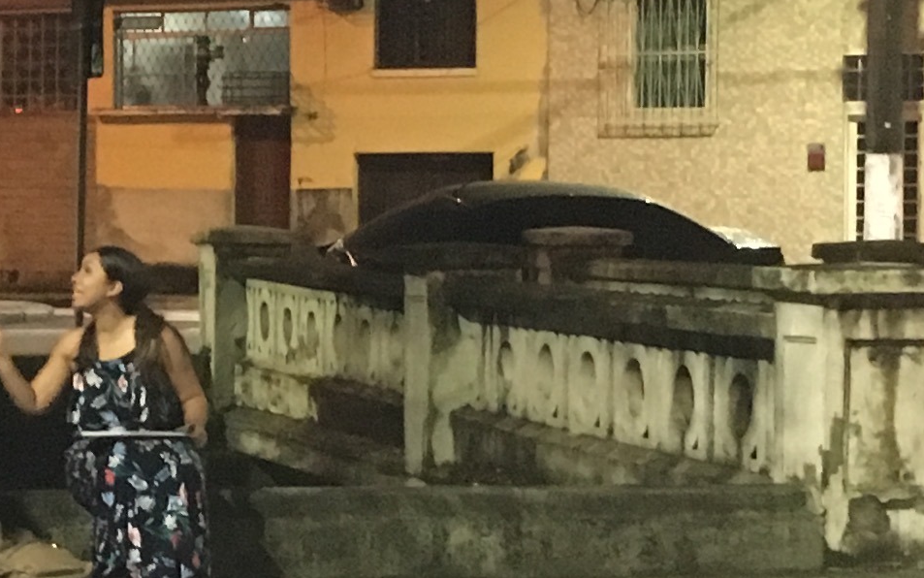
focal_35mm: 130
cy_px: 264
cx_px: -114
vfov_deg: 10.1
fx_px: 3274
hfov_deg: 15.6
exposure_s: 1/15
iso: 500
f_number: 2.2
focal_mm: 4.15
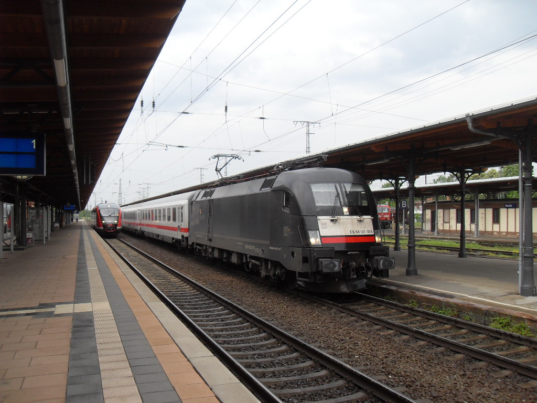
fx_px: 527
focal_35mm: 34
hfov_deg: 54.0
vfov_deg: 41.8
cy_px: 202
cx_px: 268
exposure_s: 1/180
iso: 80
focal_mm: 6.3
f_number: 2.8
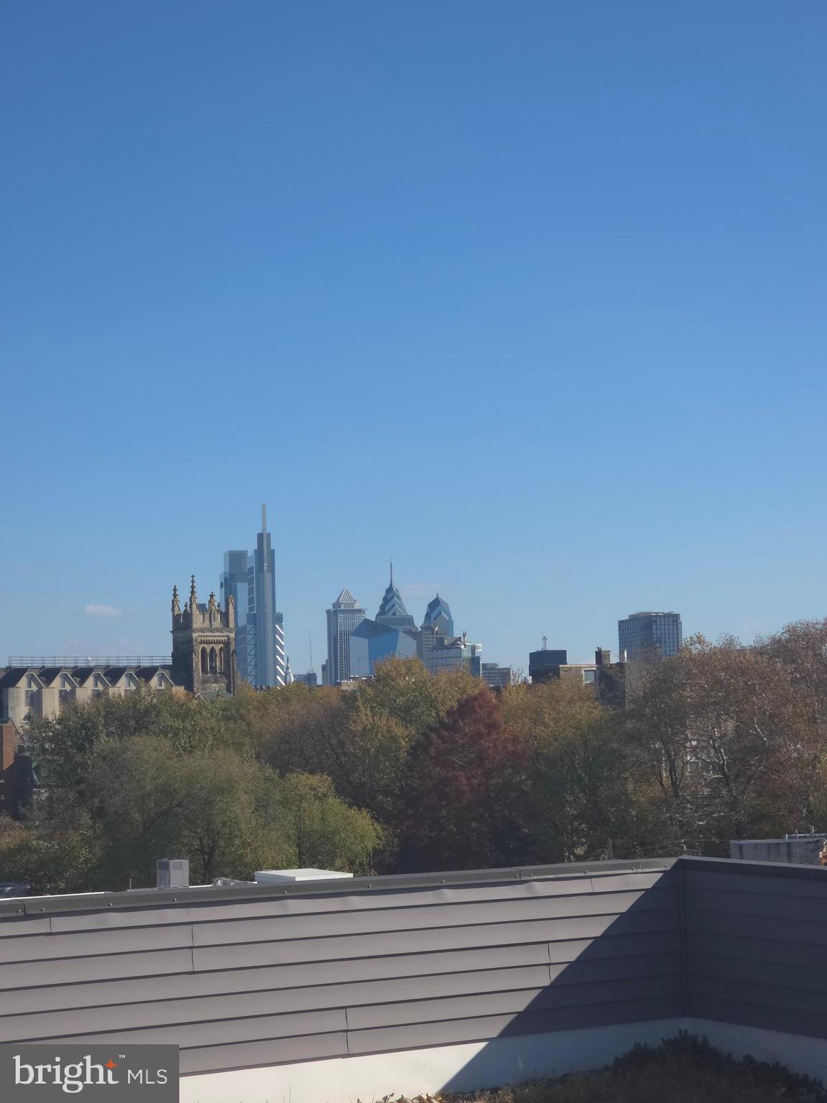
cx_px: 414
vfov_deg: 28.2
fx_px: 2198
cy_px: 552
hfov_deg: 21.3
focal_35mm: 69
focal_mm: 7.9
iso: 50
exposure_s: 1/1300
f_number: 2.4
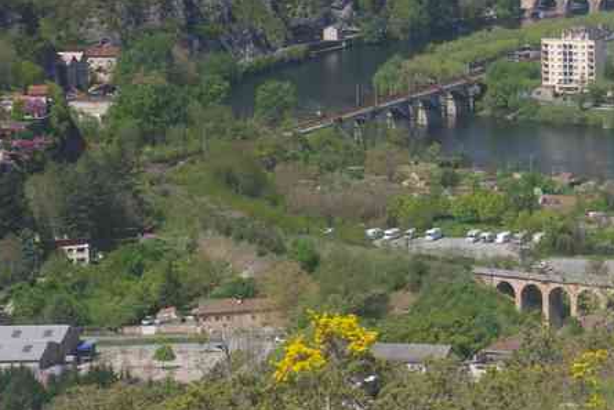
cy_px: -8
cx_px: 634
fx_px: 3158
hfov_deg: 11.0
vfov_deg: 7.4
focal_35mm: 185
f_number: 11
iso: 200
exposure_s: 1/100
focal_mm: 55
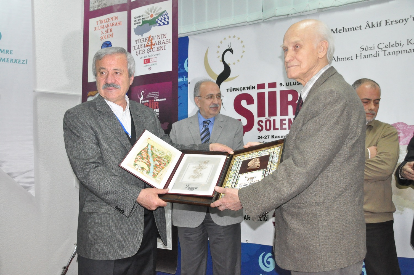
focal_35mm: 33
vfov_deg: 39.9
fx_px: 379
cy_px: 138
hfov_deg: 57.3
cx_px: 207
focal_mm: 22
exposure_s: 1/60
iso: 3200
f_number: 5.6
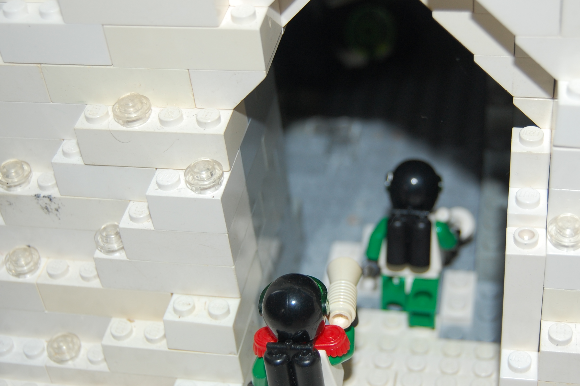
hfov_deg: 30.2
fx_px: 1073
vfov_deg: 20.4
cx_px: 337
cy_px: 178
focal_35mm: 67
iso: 280
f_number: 4.8
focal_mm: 35
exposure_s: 1/60
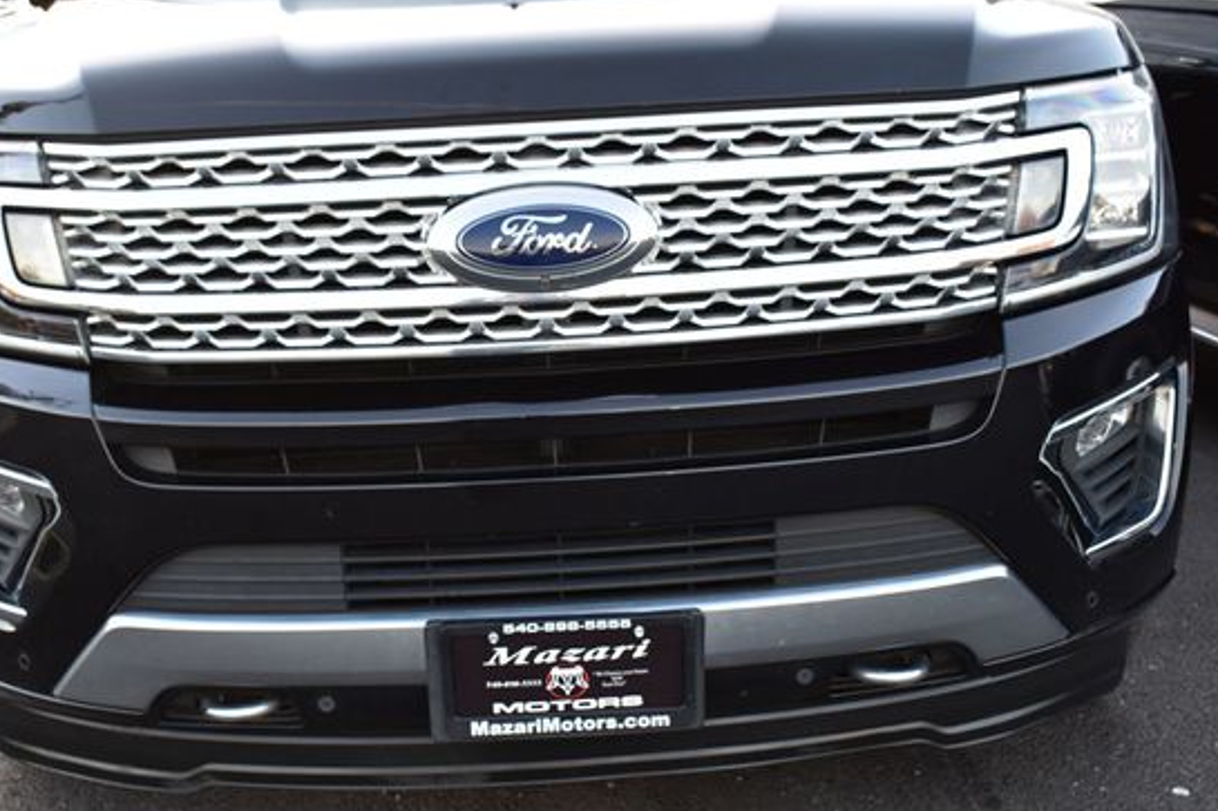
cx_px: 554
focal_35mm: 48
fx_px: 1609
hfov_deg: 41.4
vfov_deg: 28.3
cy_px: 469
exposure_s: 1/25
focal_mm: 27
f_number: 7.1
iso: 400
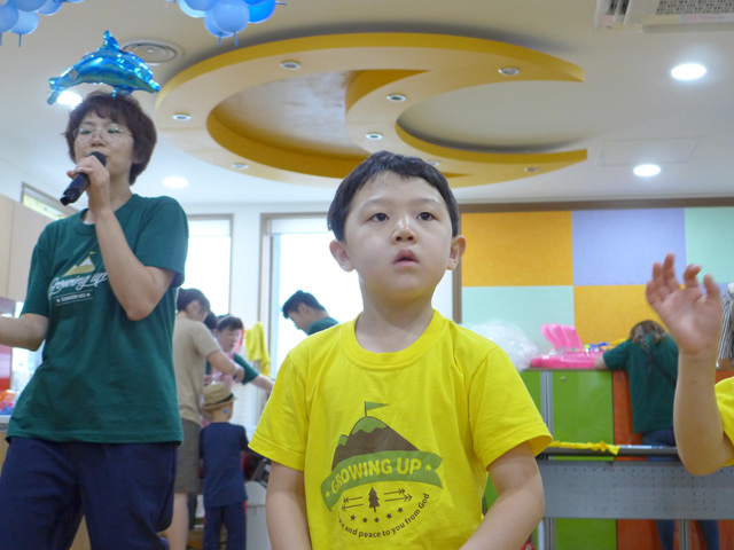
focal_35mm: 50
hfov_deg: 38.2
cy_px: 275
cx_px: 367
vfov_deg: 29.1
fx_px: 1060
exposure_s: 1/320
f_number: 1.9
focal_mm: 9.8
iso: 640
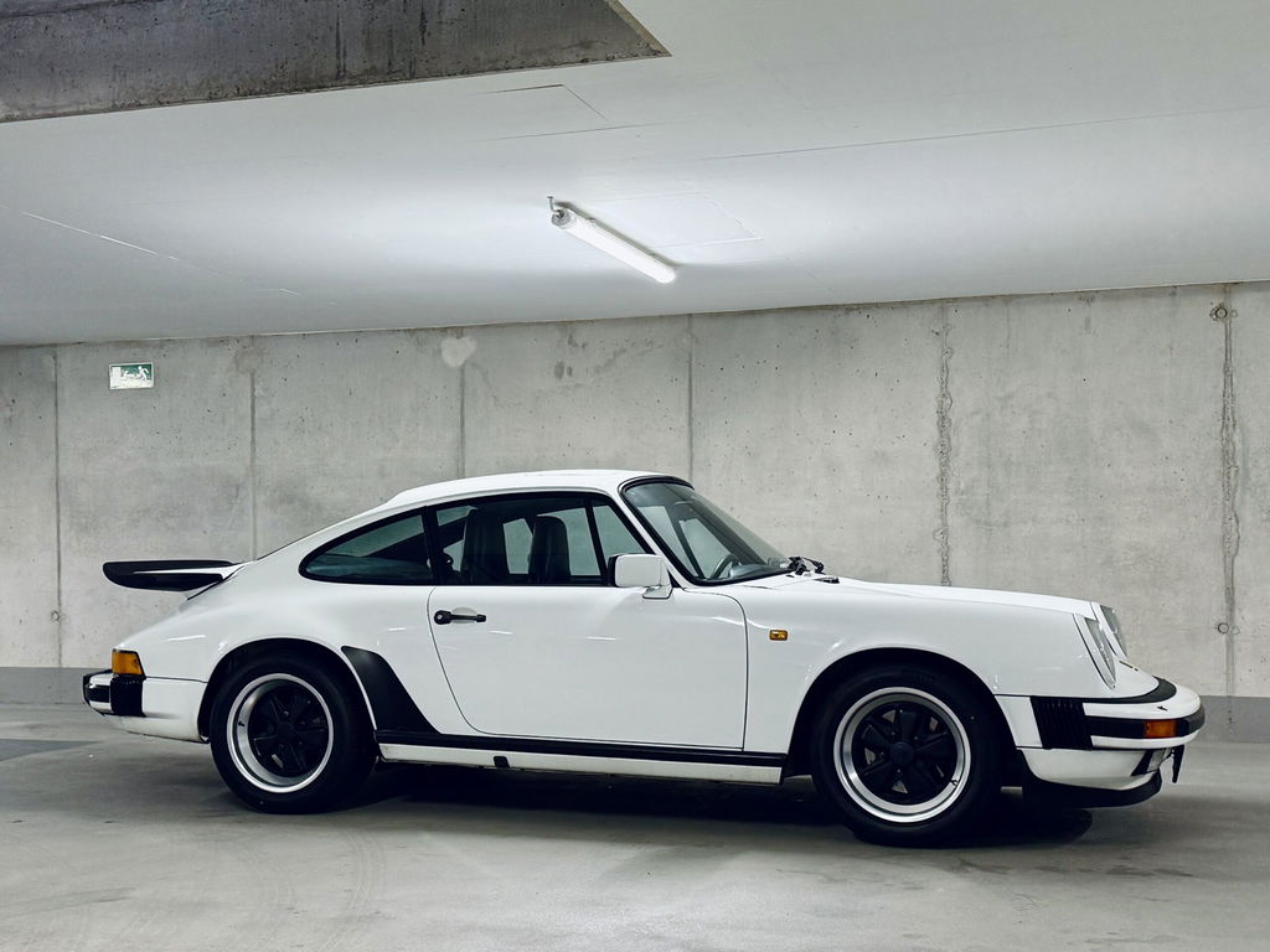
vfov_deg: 56.8
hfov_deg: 71.6
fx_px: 881
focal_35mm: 24
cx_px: 635
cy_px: 476
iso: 160
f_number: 1.78
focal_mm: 6.76
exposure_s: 1/100
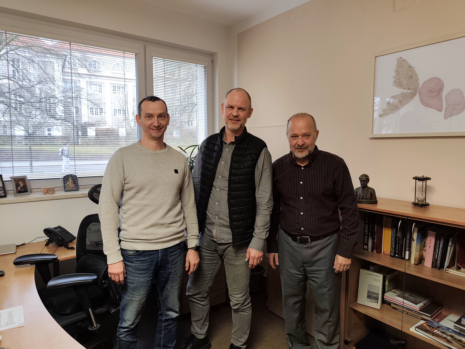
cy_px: 174
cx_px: 232
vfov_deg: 58.9
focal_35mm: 23
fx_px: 309
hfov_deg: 73.9
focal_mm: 6.19
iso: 160
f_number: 1.65
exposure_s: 1/50
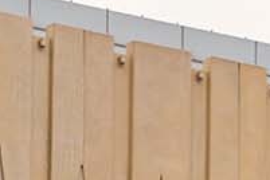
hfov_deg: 4.0
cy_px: 545
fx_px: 3697
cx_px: 943
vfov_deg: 2.7
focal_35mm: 493
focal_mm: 62
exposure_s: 1/250
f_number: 3.5
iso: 125
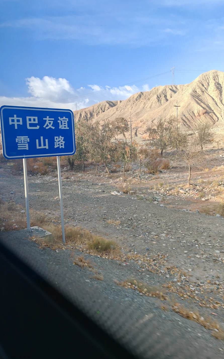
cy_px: 178
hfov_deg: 43.1
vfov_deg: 64.6
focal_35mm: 29
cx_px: 116
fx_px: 283
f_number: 1.6
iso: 50
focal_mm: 7.62
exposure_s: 1/260
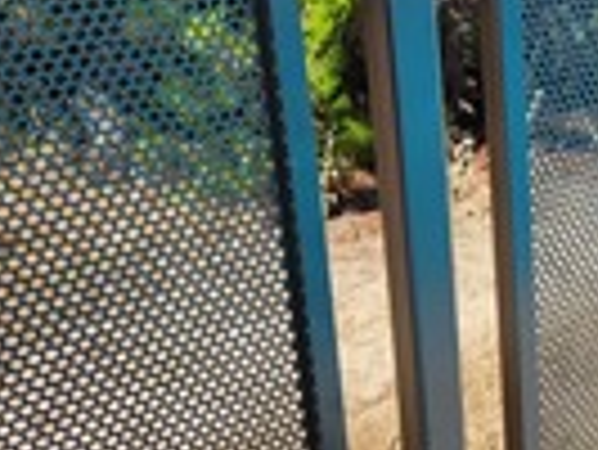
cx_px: 791
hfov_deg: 24.4
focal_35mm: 69
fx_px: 1193
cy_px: 198
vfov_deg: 21.3
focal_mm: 5.4
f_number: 1.8
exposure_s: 1/1864
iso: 20
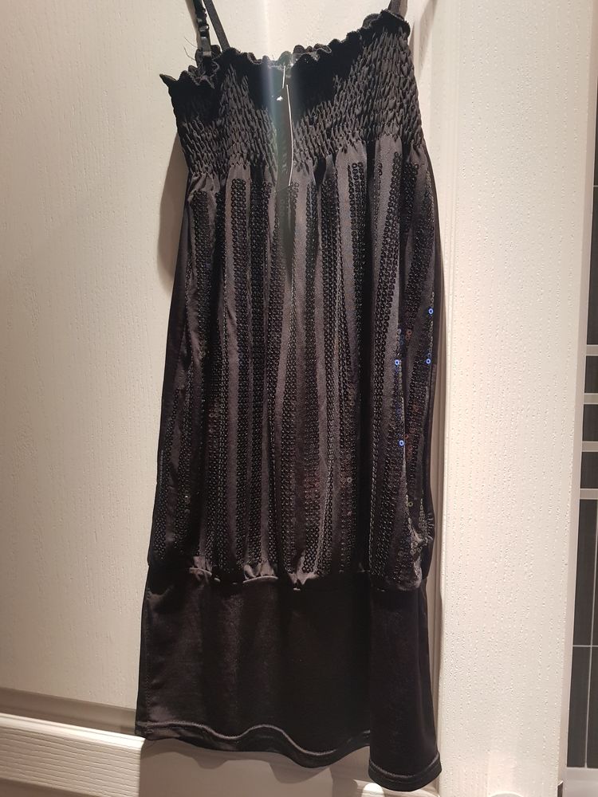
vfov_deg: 67.3
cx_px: 299
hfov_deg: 53.1
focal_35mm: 26
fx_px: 599
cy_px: 398
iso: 250
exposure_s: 1/33
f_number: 1.7
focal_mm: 4.3
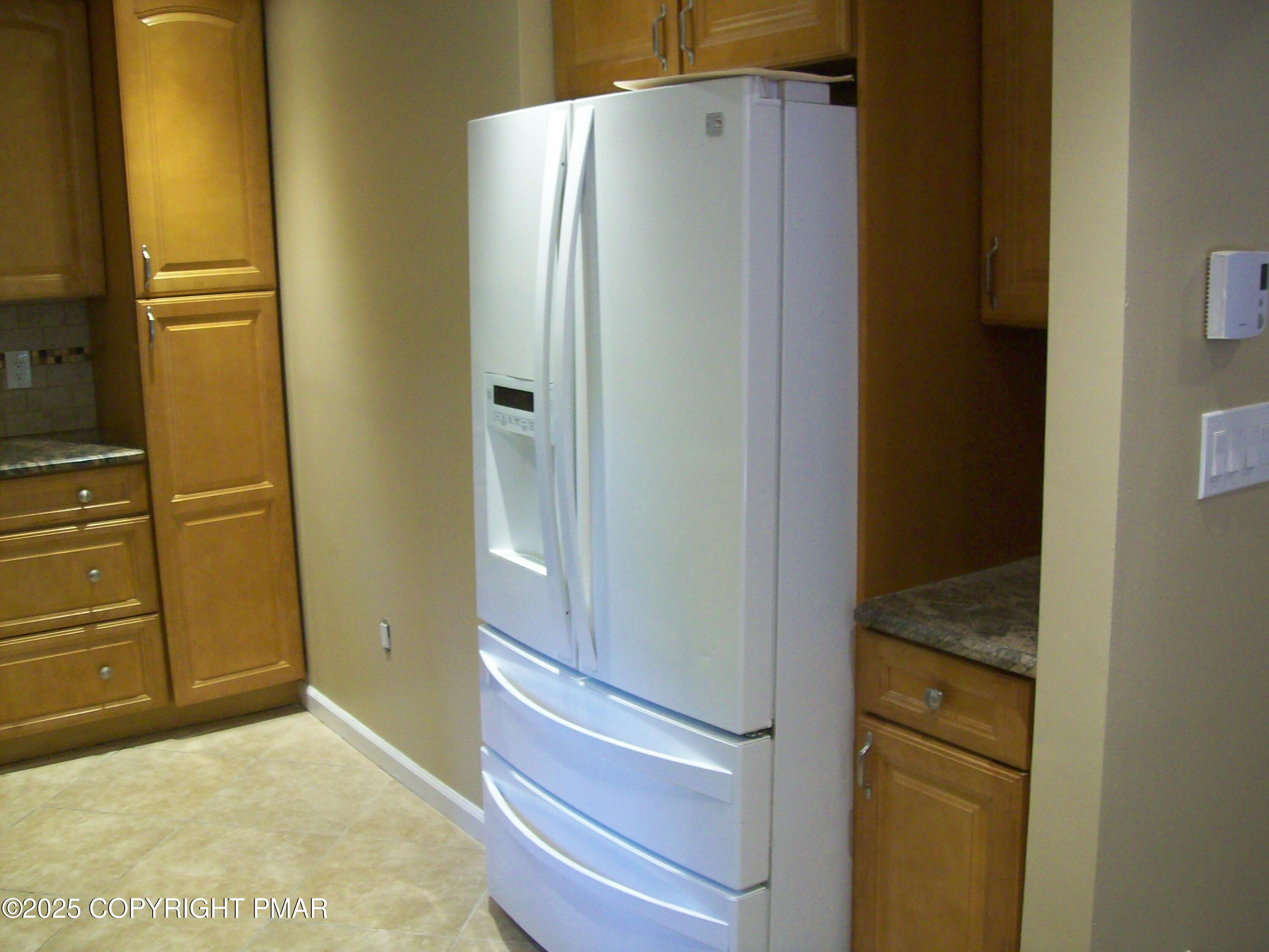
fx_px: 1320
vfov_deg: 39.7
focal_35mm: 36
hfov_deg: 51.4
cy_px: 476
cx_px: 634
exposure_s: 1/38.5
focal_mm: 6
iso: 160
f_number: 2.7
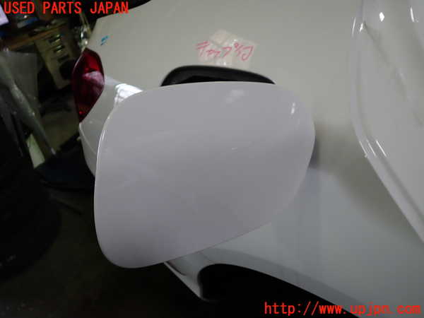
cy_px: 159
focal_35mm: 30
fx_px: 367
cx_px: 212
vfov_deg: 46.8
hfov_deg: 60.0
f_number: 2.3
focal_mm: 5.4
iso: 160
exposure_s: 1/60
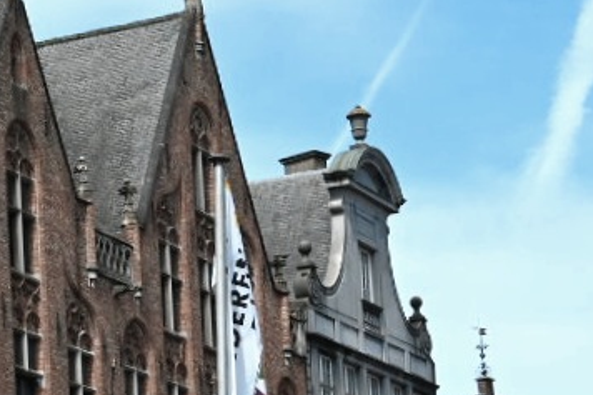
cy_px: 334
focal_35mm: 150
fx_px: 2470
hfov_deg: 13.6
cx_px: 67
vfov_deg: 9.1
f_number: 16
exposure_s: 1/1000
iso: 1600
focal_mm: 35
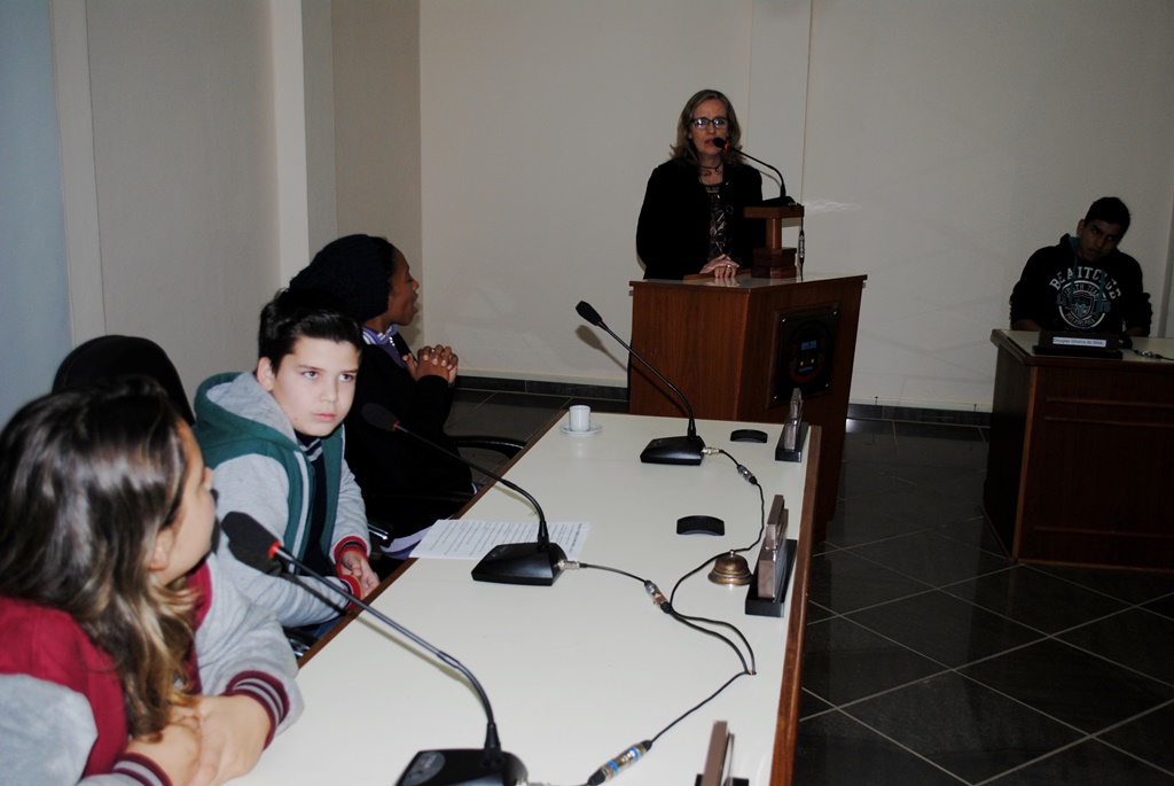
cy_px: 393
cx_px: 587
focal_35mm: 33
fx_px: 1077
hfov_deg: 57.2
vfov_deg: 40.1
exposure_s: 1/60
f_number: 4
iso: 200
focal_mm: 22
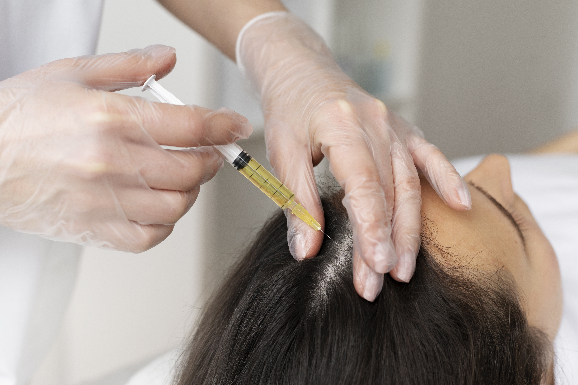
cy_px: 192
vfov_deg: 27.0
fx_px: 802
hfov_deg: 39.6
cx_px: 289
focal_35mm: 50
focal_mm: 50
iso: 640
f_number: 4
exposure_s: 1/400
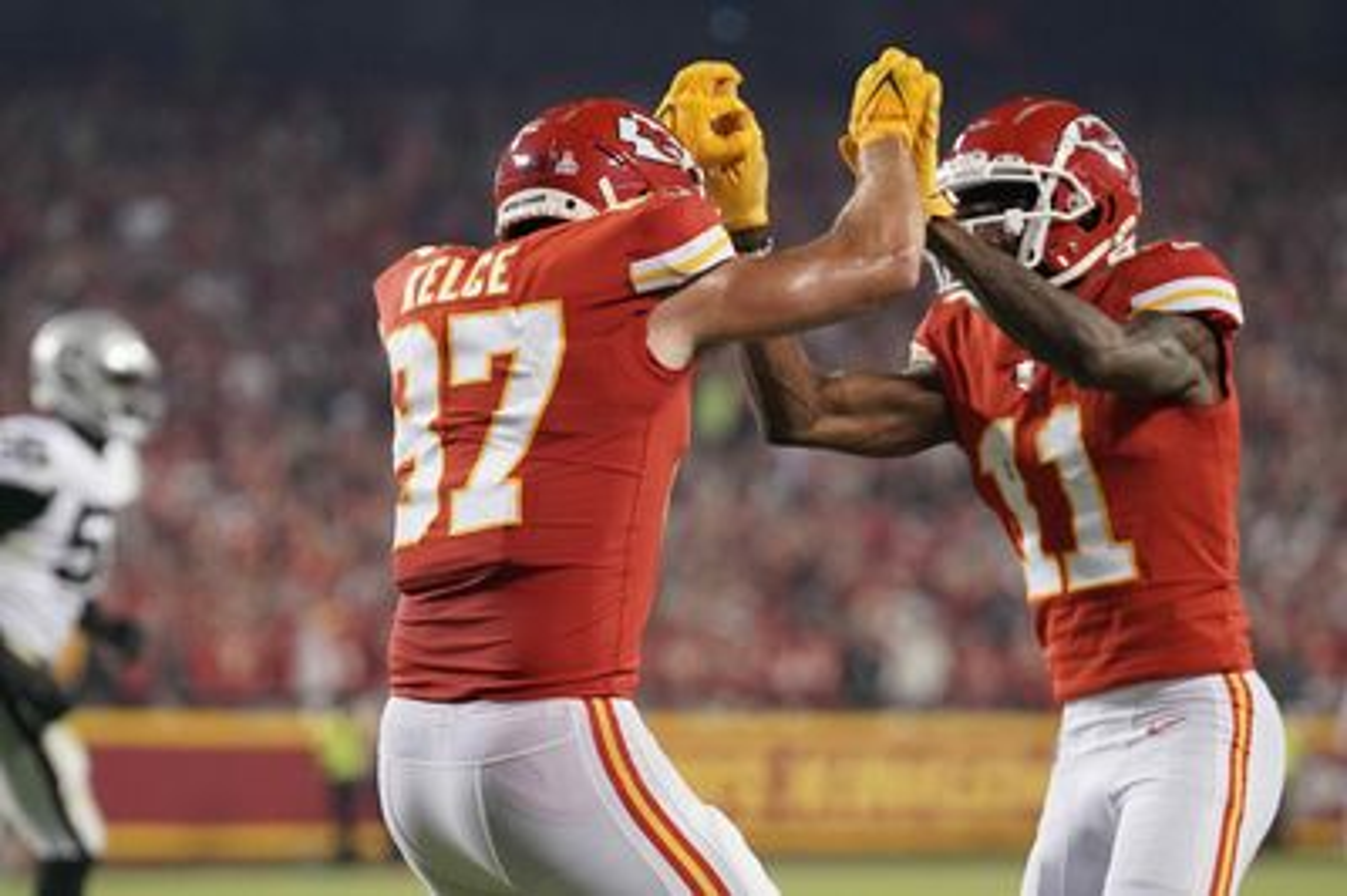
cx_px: 674
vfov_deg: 7.6
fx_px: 6729
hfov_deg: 11.4
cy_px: 448
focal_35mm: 180
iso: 2500
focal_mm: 180
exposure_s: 1/2000
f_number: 3.2
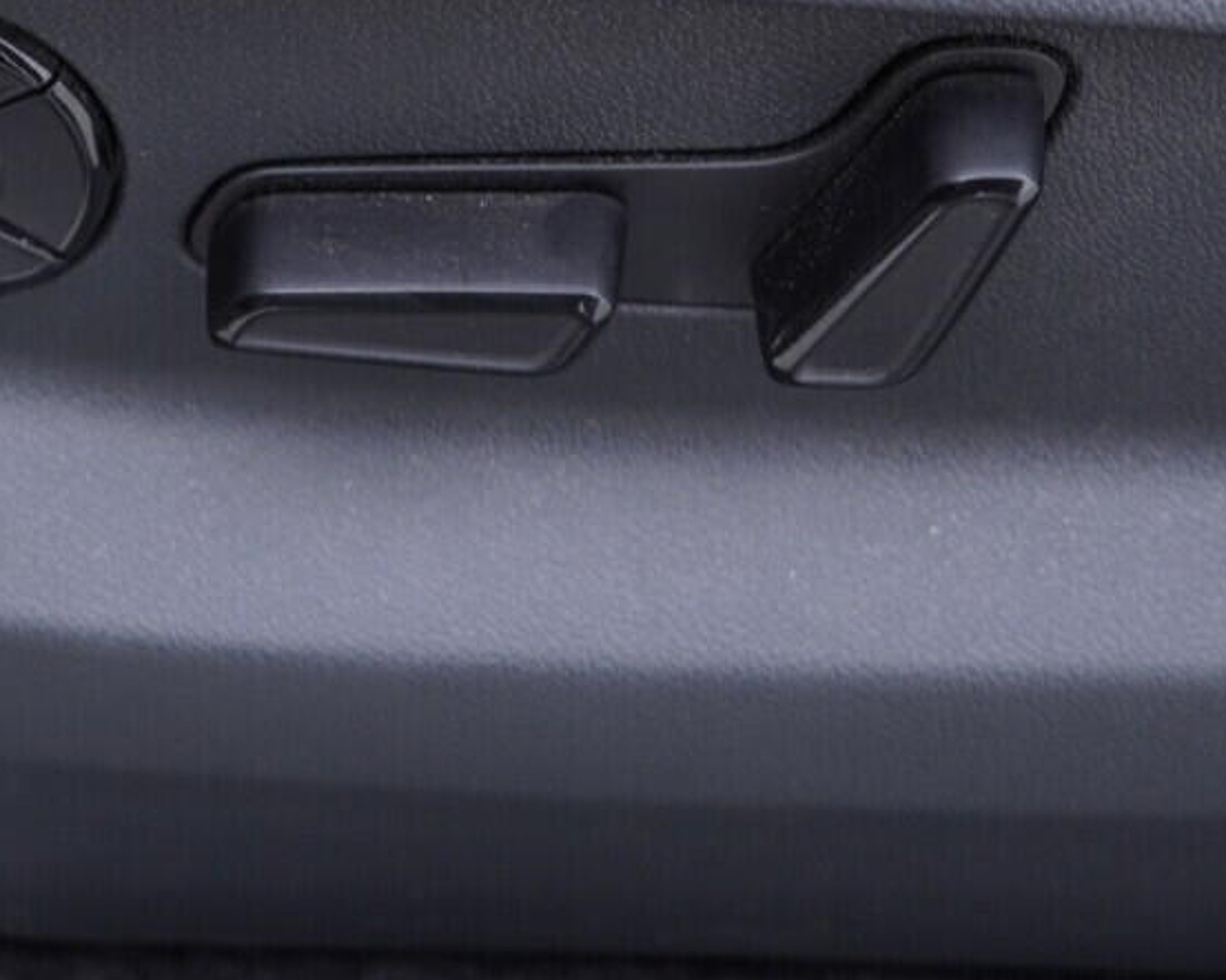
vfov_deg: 17.0
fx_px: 3192
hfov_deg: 21.3
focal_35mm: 88
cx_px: 140
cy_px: -24
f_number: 2.8
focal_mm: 24
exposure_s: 1/40
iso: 200
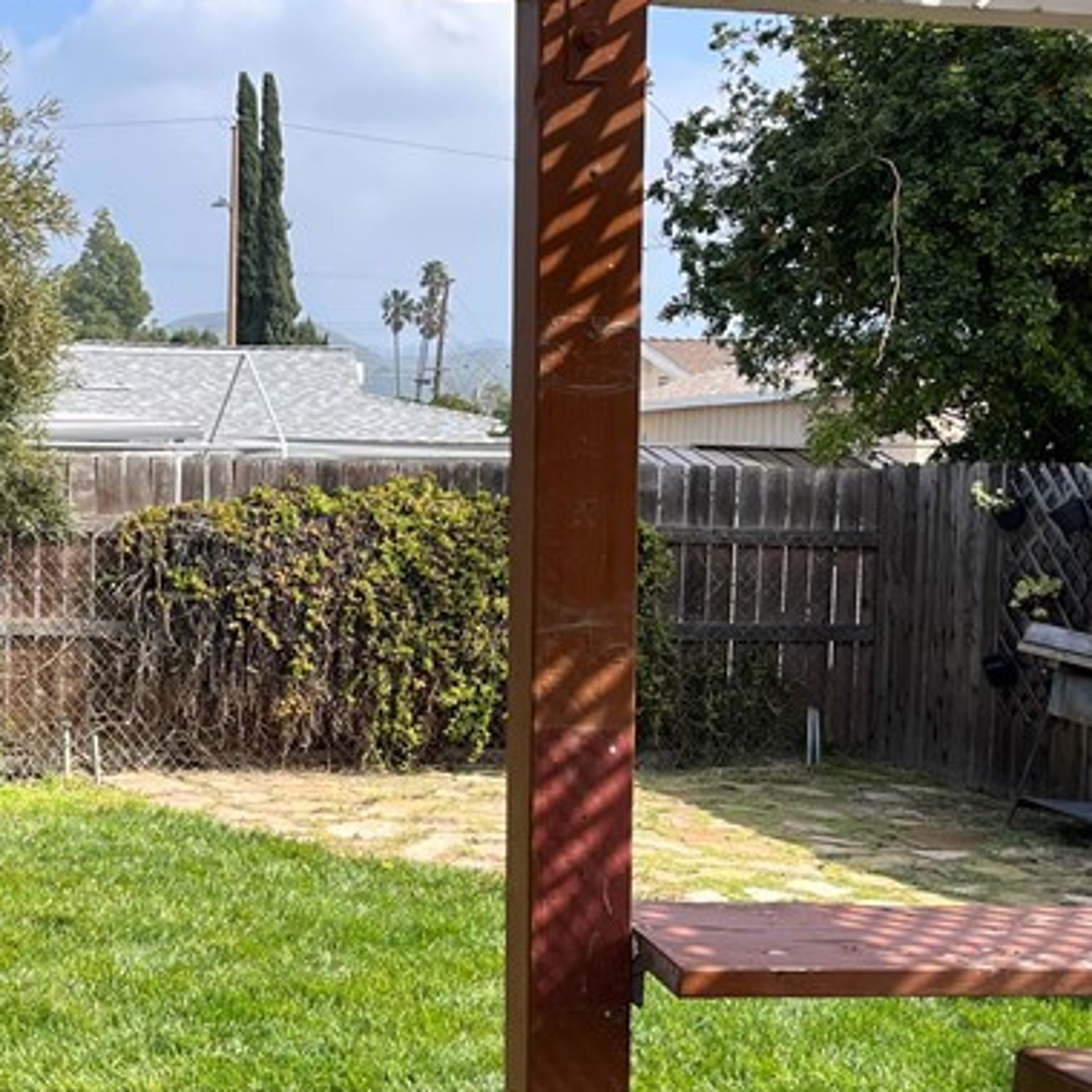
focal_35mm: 62
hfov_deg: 26.7
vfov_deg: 27.6
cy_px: 670
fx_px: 2213
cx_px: 103
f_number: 1.6
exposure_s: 1/1422
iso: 50
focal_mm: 5.1
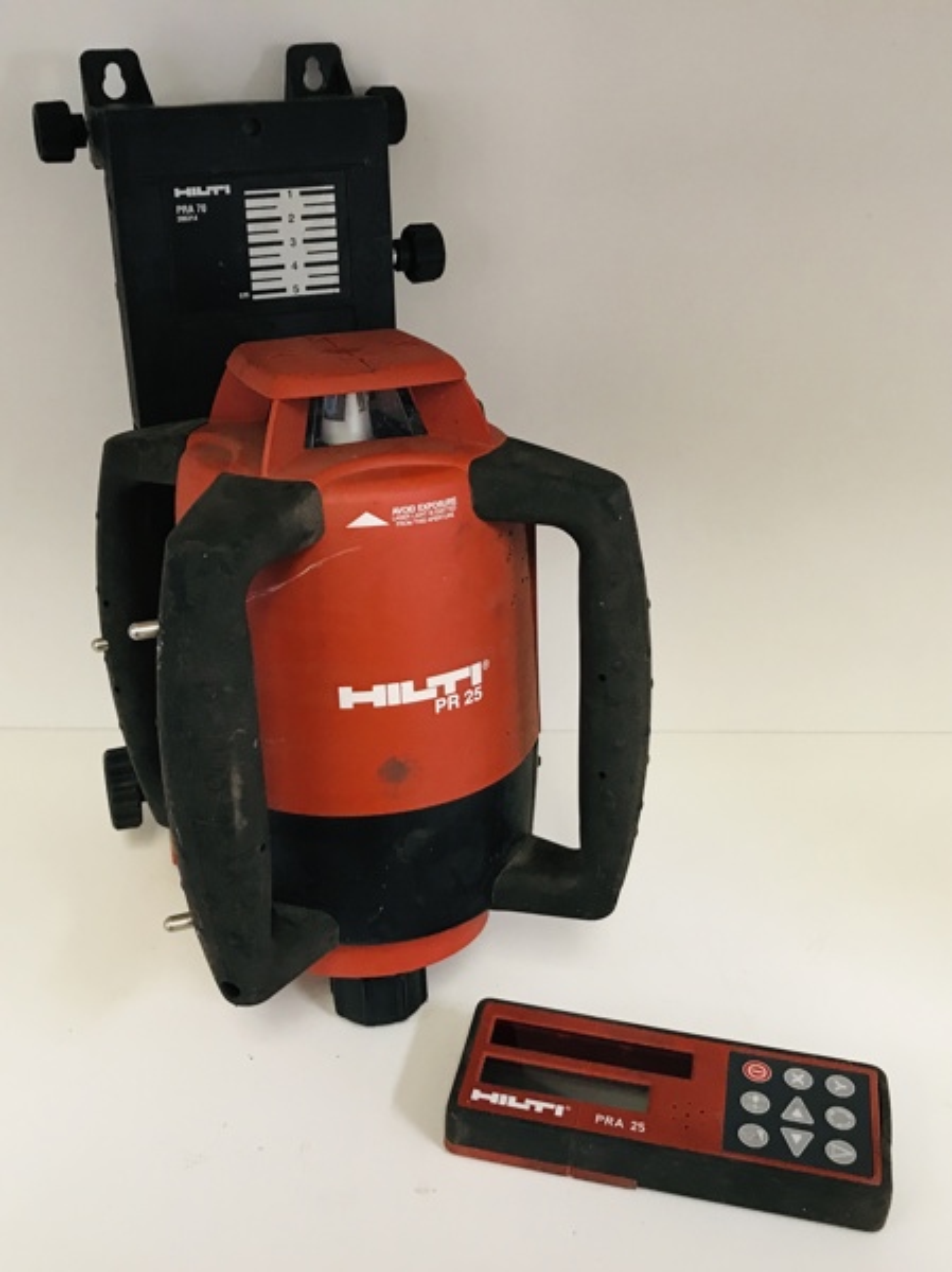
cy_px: 636
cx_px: 476
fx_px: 1028
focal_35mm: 28
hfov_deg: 49.7
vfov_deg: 63.5
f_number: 1.8
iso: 50
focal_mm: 3.99
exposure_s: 1/17
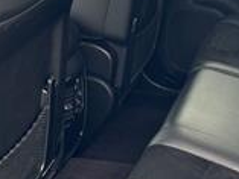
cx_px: 180
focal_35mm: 106
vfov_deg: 14.0
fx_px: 732
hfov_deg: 18.4
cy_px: 73
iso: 125
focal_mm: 5.96
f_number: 1.6
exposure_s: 1/120
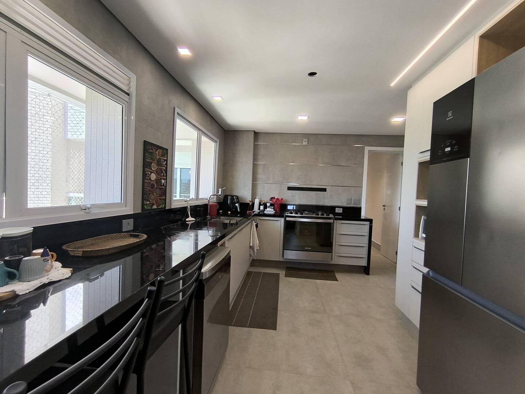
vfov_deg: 78.1
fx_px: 243
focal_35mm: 16
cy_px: 197
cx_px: 262
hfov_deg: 94.5
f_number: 2.2
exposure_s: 1/120
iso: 80
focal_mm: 1.65
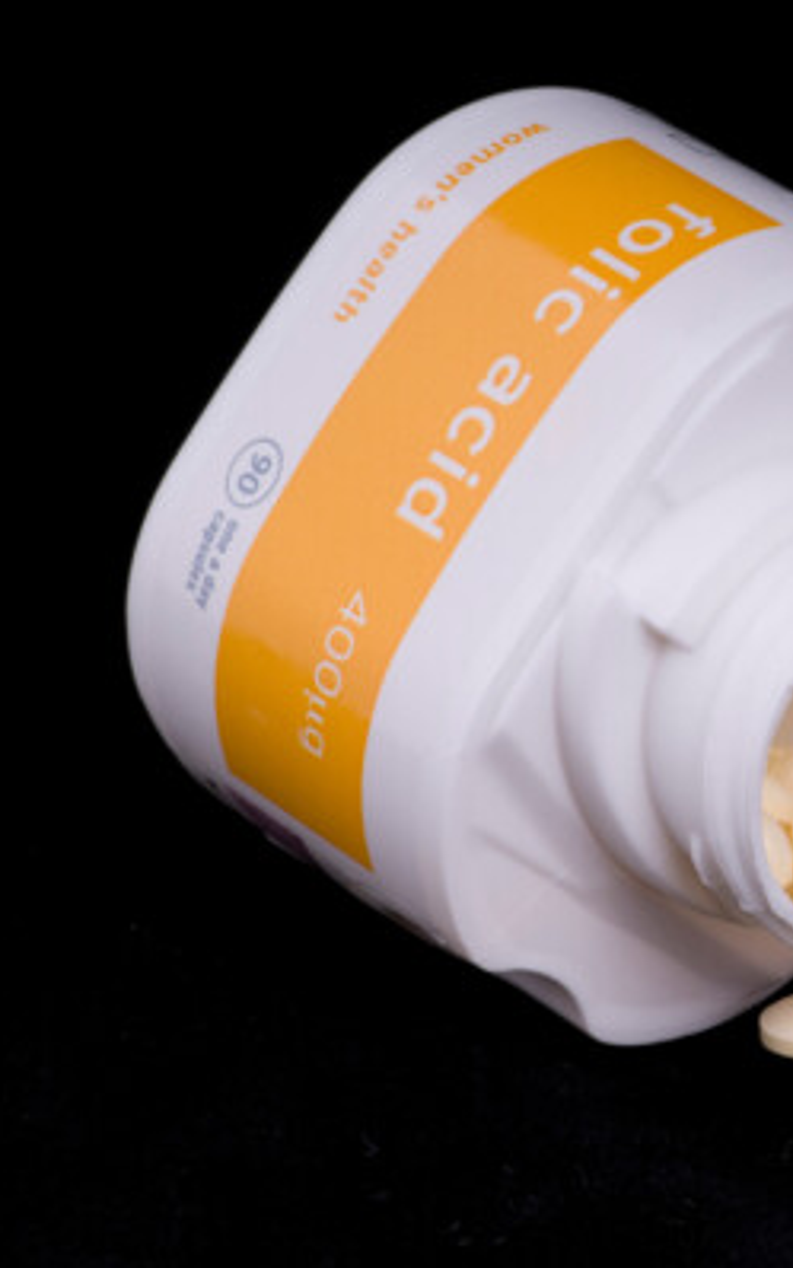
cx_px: 933
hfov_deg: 3.3
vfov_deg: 5.4
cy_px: 634
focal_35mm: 392
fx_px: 13545
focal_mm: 170
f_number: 20
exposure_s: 1/200
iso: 100
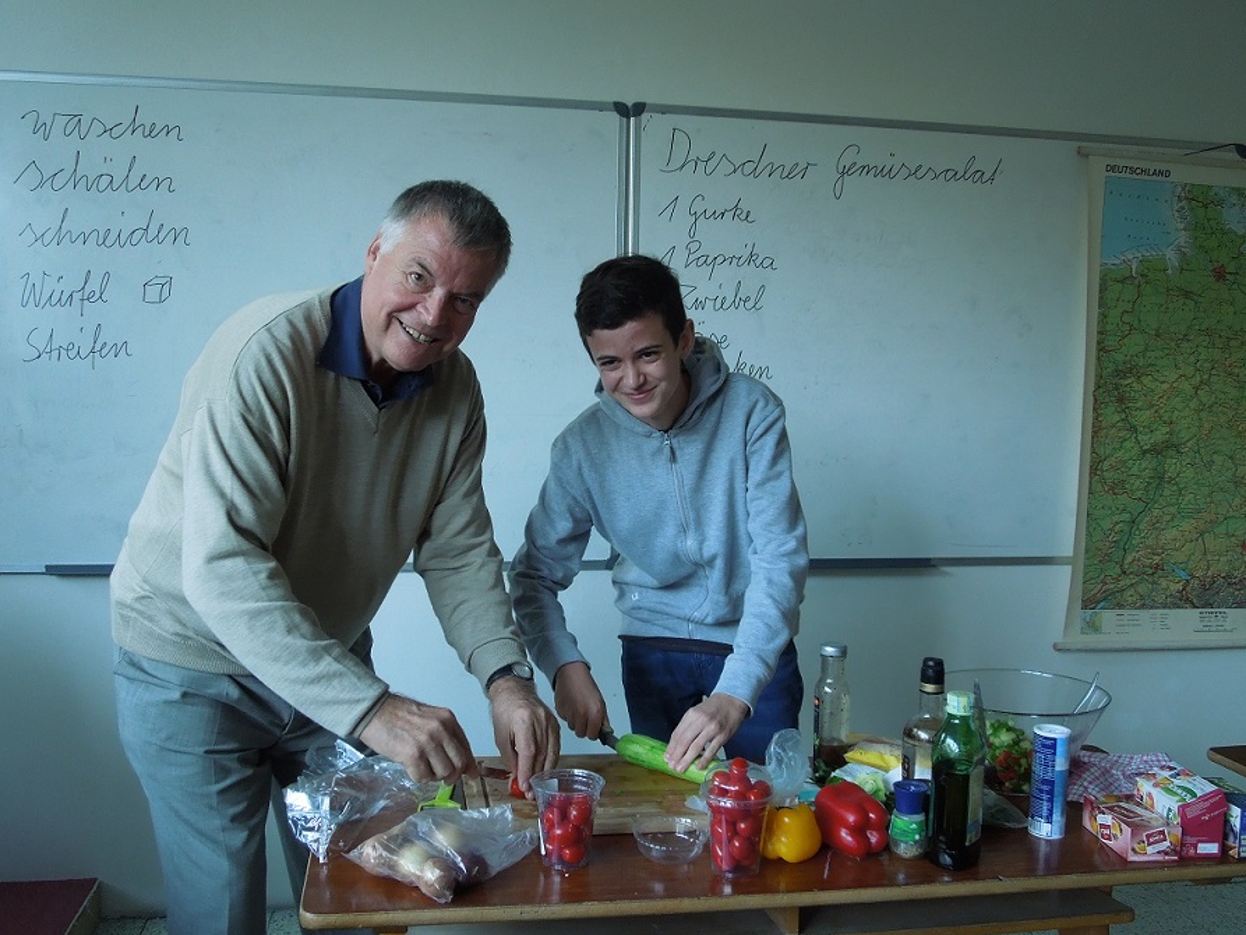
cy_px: 481
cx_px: 611
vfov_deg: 44.2
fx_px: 1152
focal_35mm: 32
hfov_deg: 56.8
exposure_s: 1/30
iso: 360
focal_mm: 5.6
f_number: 3.6
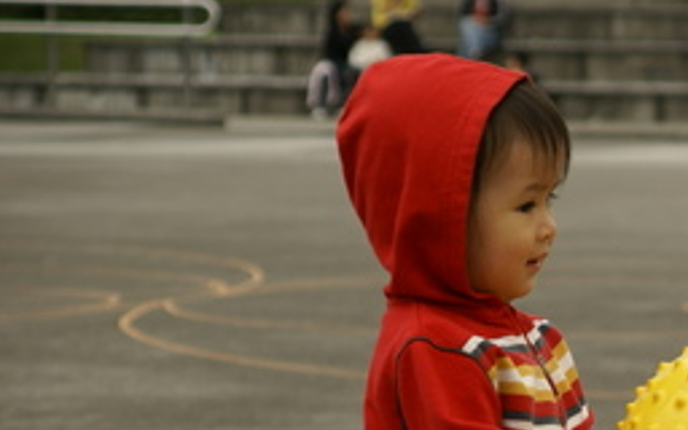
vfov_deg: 6.1
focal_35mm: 215
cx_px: 782
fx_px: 4031
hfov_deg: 9.6
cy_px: 523
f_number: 4.5
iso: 100
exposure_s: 1/200
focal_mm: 60
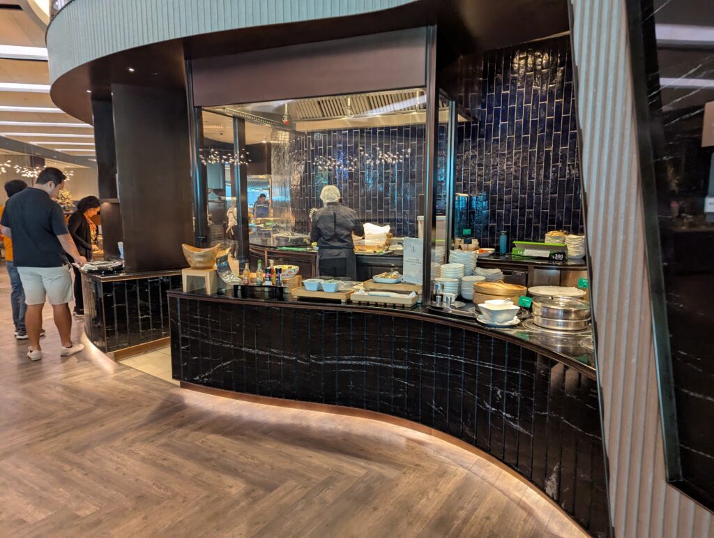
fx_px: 496
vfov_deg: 56.9
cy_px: 269
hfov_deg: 71.5
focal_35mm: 24
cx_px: 357
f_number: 1.85
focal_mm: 6.81
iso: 603
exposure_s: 1/100
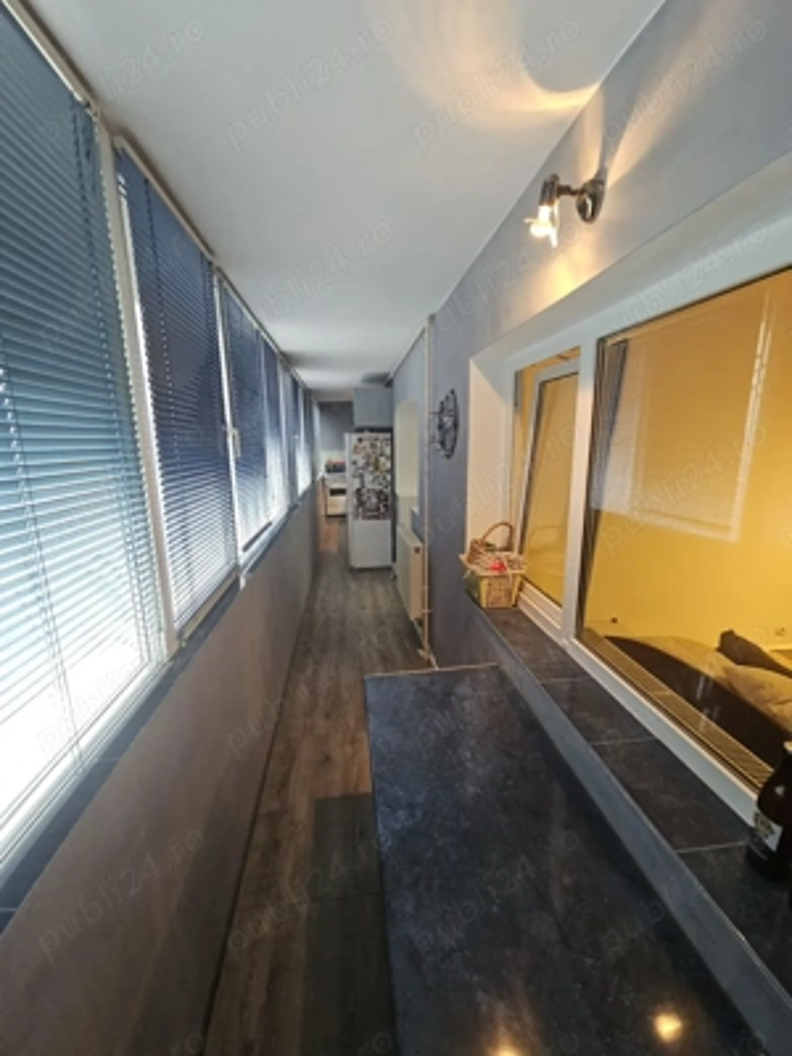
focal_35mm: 13
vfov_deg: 106.2
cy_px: 528
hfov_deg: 89.9
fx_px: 397
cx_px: 396
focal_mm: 2.2
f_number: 2.2
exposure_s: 1/50.3
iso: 320
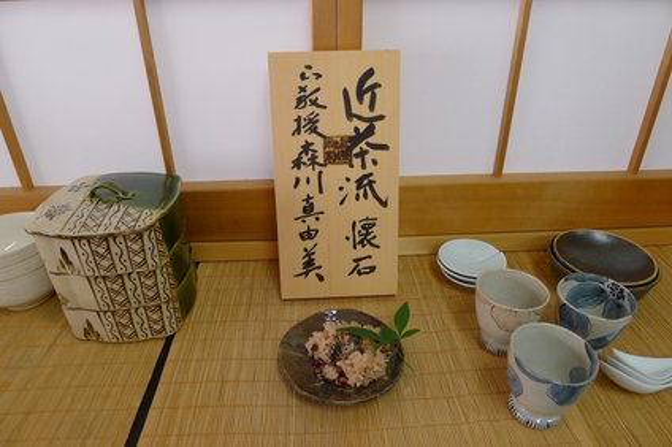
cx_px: 336
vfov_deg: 53.1
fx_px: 448
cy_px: 224
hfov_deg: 73.8
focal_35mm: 24
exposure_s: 1/60
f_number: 2
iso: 100
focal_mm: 5.1
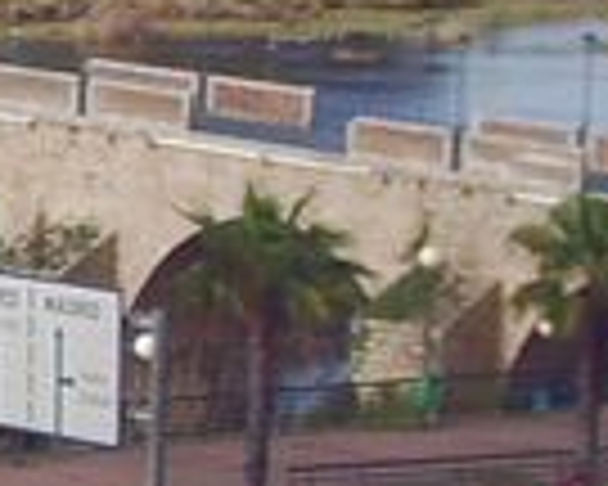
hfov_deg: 5.0
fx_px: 6676
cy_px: 50
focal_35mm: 371
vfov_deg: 4.2
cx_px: -1198
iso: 50
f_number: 5
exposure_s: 1/200
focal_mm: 8.2
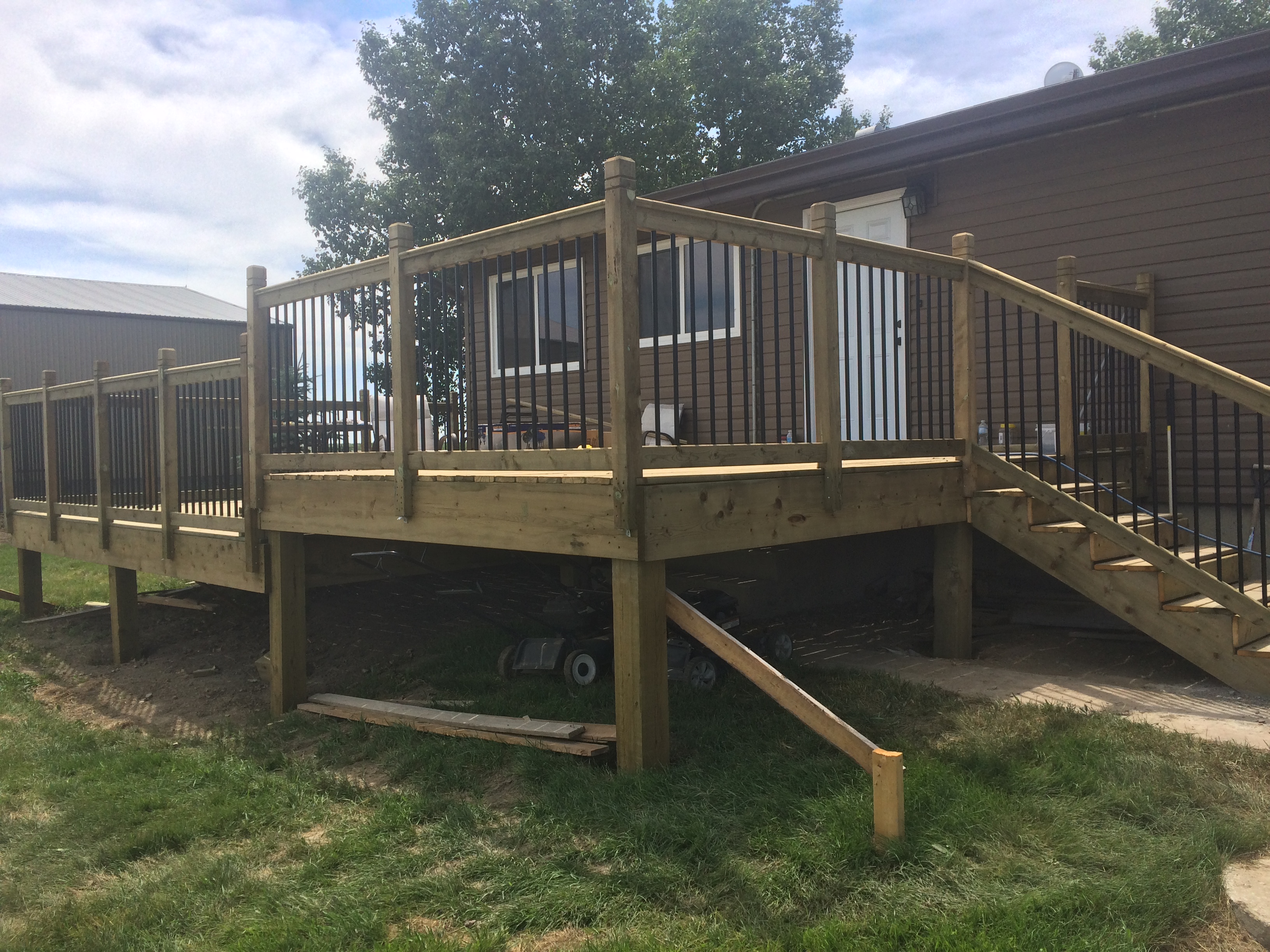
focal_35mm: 29
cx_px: 635
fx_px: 1064
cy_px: 476
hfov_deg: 61.7
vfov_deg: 48.2
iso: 32
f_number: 2.2
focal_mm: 4.15
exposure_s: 1/1520
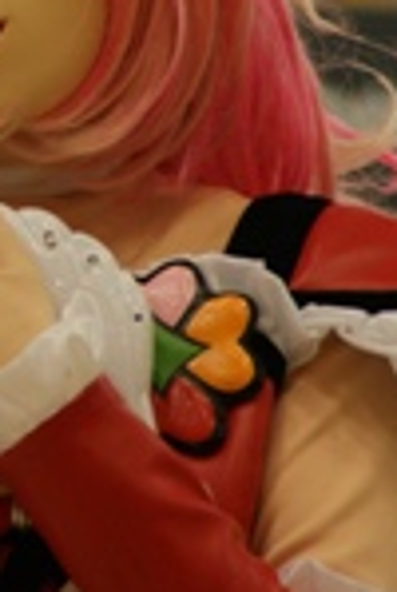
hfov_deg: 1.5
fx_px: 14801
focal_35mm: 899
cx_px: -183
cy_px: 32
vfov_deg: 2.3
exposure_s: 1/80
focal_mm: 200
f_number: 6.3
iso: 400
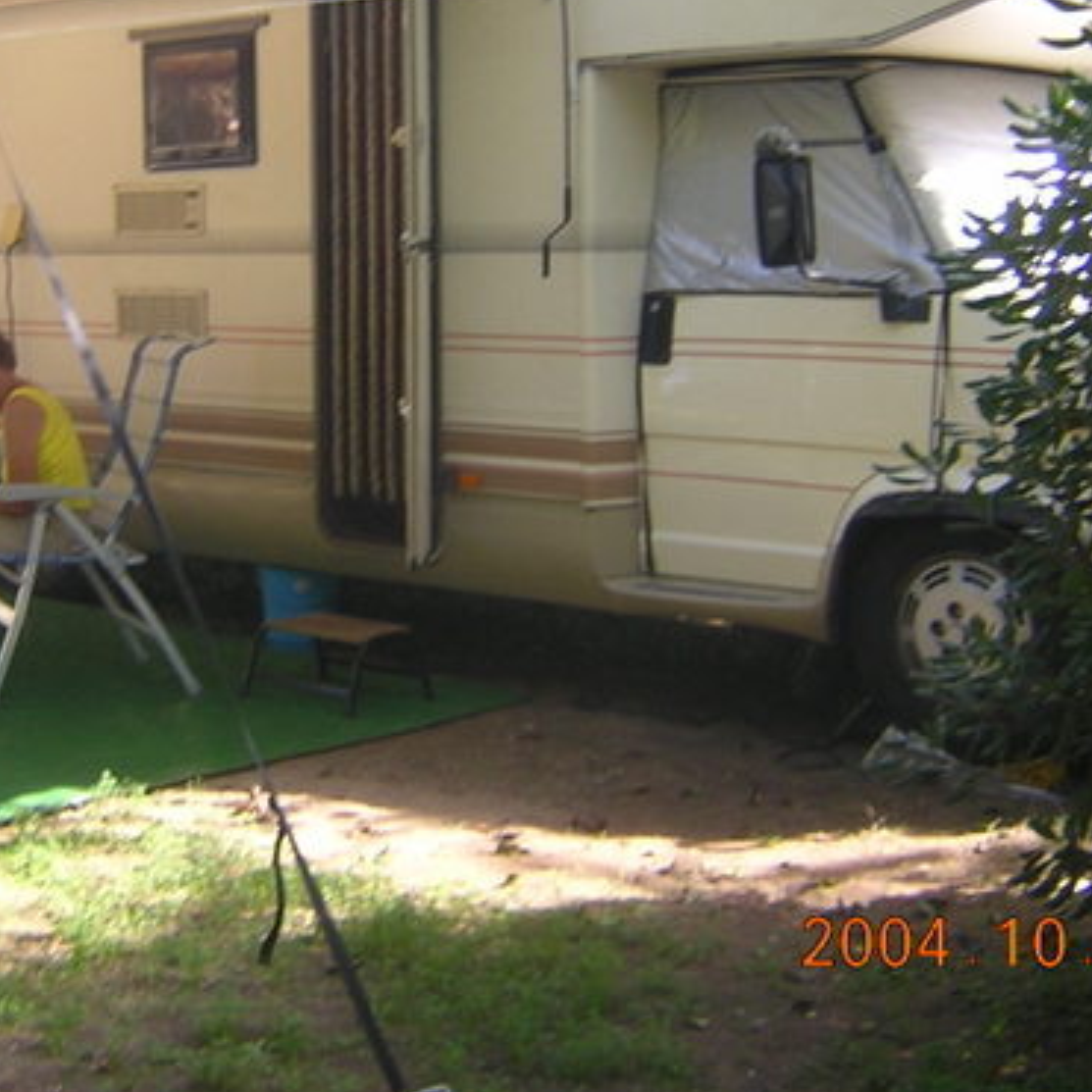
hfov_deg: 28.2
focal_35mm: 60
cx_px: 291
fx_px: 2141
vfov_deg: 28.4
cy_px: 331
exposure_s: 1/82
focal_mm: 4.7
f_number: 2.6
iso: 100
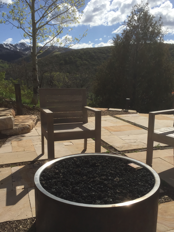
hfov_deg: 41.7
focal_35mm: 34
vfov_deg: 53.9
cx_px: 98
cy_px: 128
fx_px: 228
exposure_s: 1/3597
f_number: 2.2
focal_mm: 4.15
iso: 32
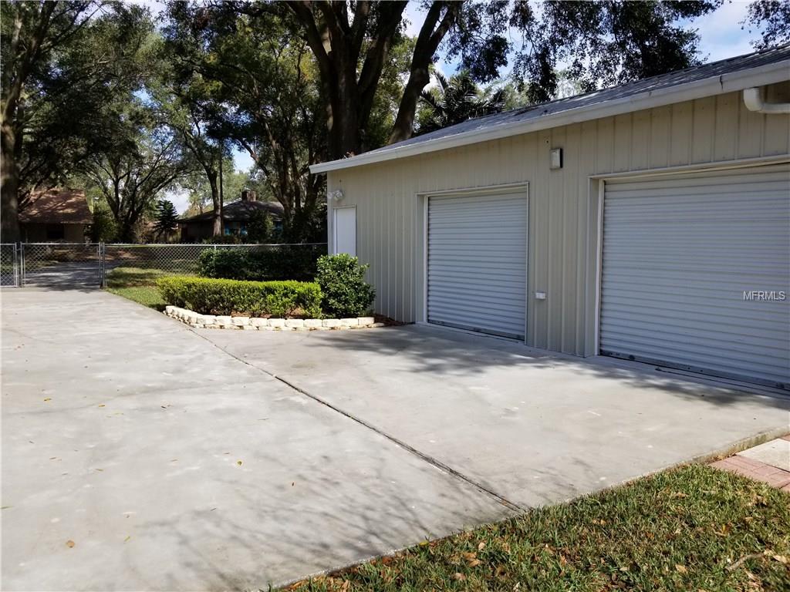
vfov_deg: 53.1
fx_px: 593
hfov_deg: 67.3
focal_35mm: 26
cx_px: 395
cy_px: 296
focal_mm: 4.25
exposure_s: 1/1952
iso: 50
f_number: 1.7
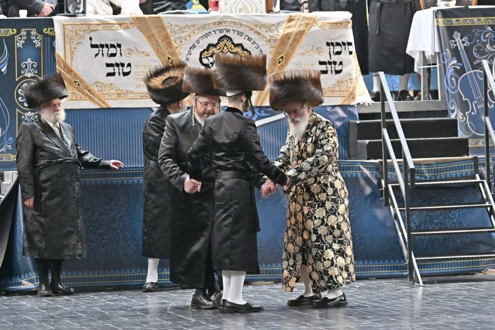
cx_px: 248
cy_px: 165
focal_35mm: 225
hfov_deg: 9.1
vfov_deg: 6.1
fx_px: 3094
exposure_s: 1/320
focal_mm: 150
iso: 640
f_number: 2.8
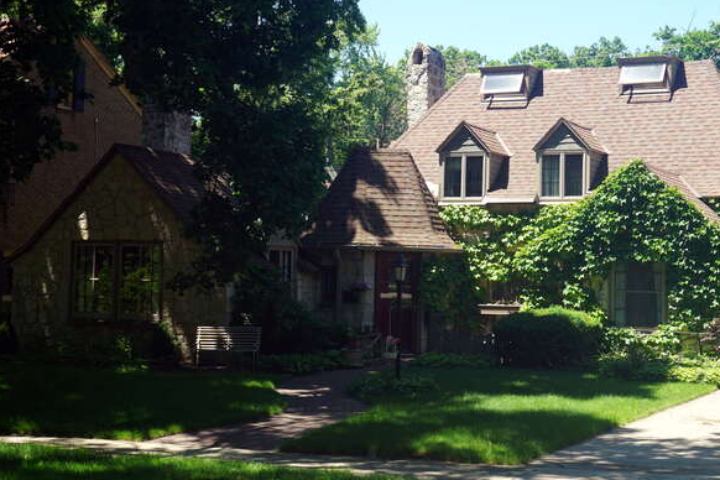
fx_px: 1320
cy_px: 196
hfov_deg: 30.5
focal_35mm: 66
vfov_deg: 20.6
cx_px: 391
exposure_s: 1/80
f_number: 8
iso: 100
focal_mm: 32
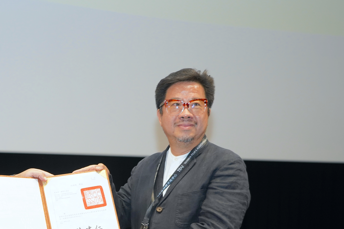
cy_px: 185
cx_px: 78
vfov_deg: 16.9
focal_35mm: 80
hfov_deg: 25.0
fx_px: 764
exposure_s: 1/100
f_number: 4.5
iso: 1600
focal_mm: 45
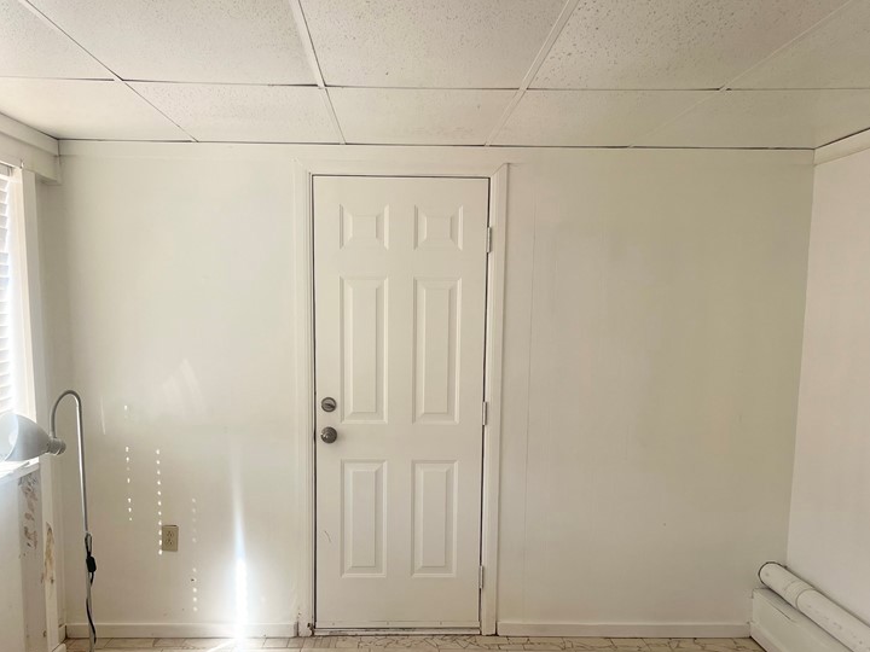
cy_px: 435
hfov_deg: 50.1
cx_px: 405
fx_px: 930
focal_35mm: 37
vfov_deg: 38.2
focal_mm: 5.7
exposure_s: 1/302
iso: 50
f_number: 1.5
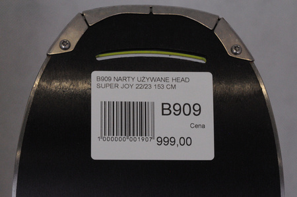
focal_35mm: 158
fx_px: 1298
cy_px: 98
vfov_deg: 8.7
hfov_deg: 13.1
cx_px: 148
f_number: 16
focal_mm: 105
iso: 3200
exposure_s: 1/125
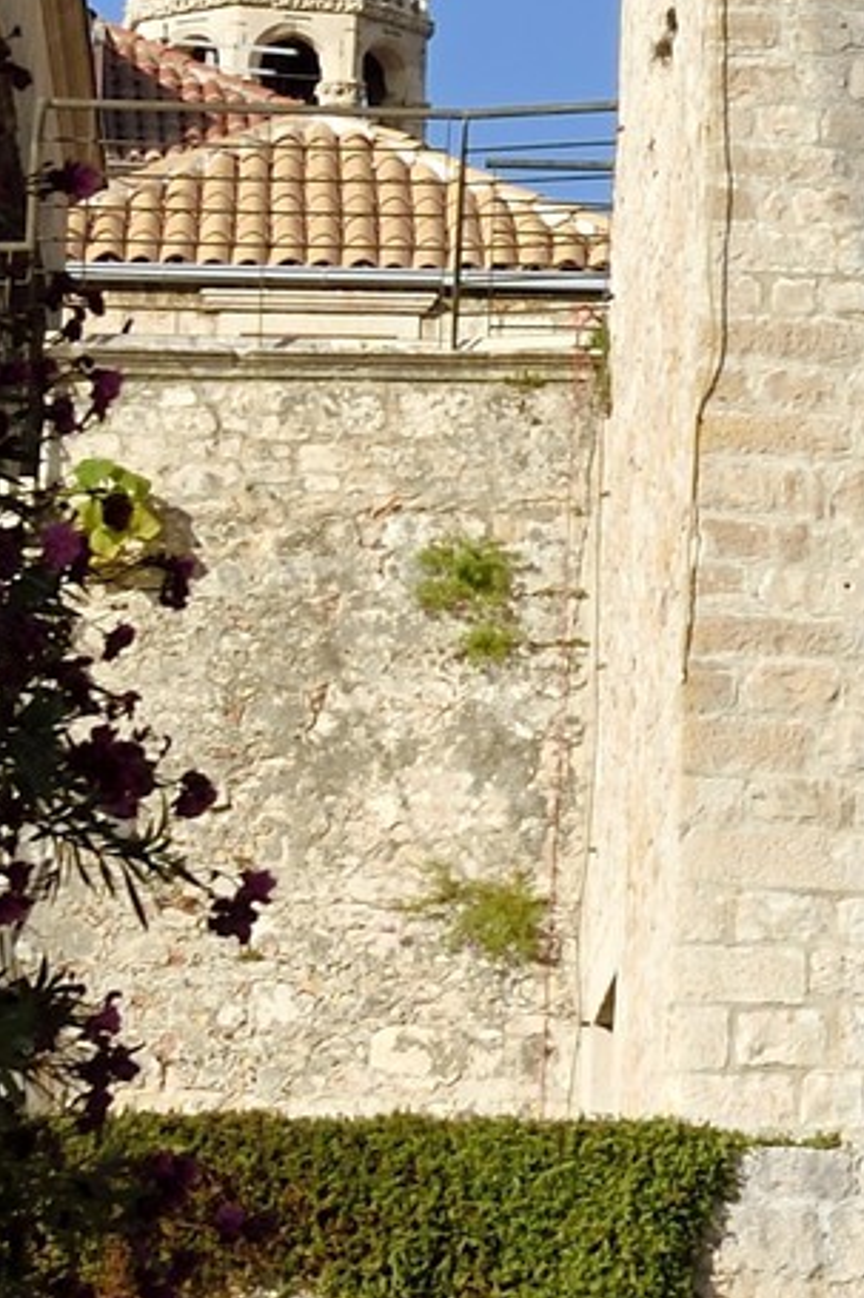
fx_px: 9510
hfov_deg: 5.0
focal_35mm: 264
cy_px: -145
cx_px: 2110
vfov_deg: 7.8
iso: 200
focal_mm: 50
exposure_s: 1/400
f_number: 11
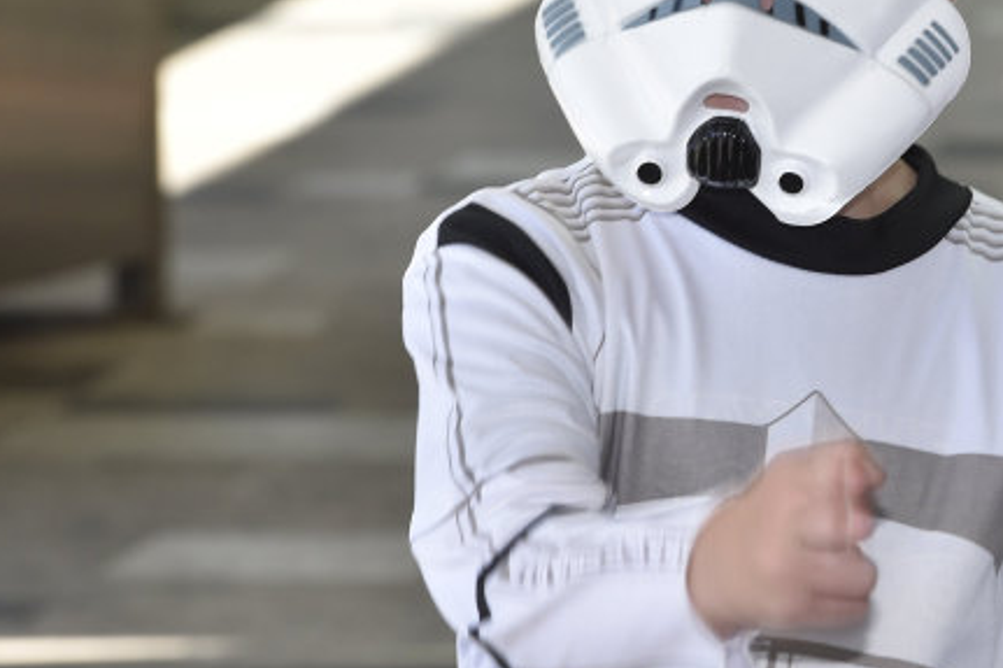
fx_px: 11251
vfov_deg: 3.4
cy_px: 169
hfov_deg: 5.1
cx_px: 1180
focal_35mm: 404
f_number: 10
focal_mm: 170
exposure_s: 1/250
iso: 500
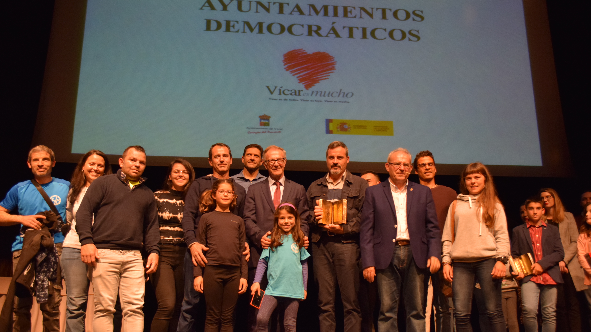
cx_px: 292
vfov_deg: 33.7
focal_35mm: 35
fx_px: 548
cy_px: 179
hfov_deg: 56.6
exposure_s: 1/60
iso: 900
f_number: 3.8
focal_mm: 22
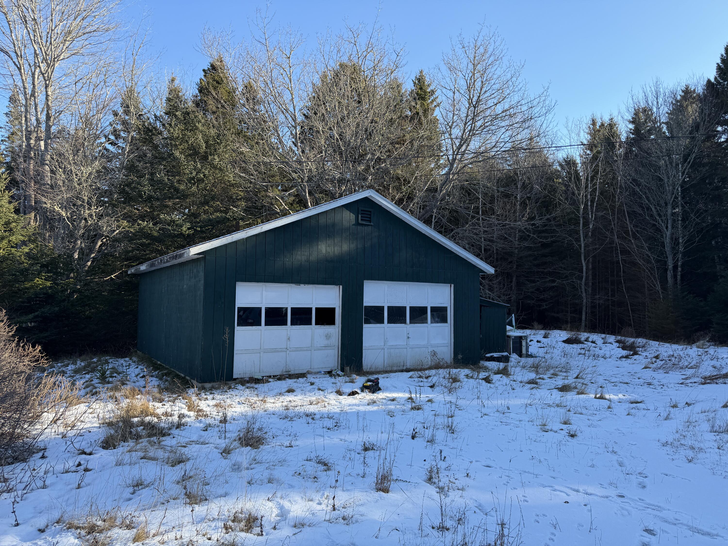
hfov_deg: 71.6
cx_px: 364
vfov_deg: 56.8
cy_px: 273
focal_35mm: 24
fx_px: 505
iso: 100
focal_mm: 6.76
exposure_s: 1/1493
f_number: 1.78
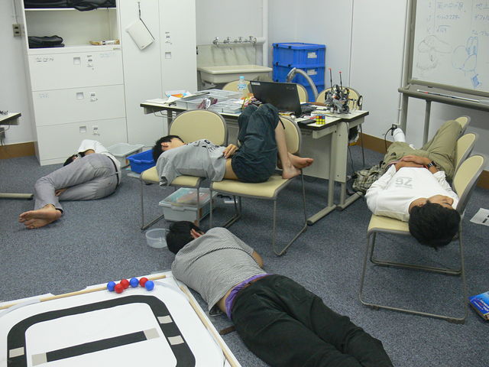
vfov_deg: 40.7
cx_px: 244
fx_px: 494
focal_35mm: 35
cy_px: 184
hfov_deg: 52.6
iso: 200
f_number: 2.8
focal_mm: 7.5
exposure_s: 1/30
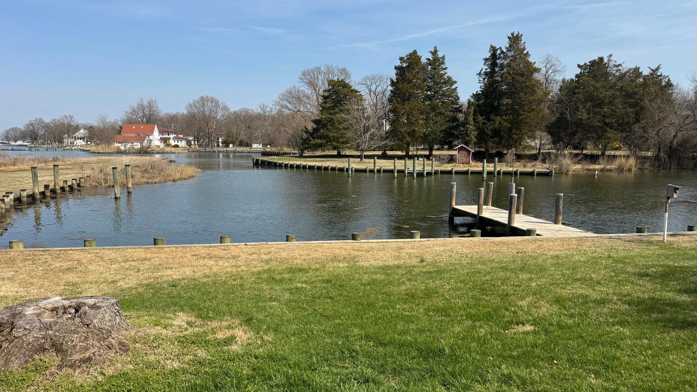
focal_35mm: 27
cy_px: 211
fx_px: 499
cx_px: 350
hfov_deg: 69.9
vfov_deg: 42.9
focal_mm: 6.76
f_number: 1.78
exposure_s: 1/4049
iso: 80
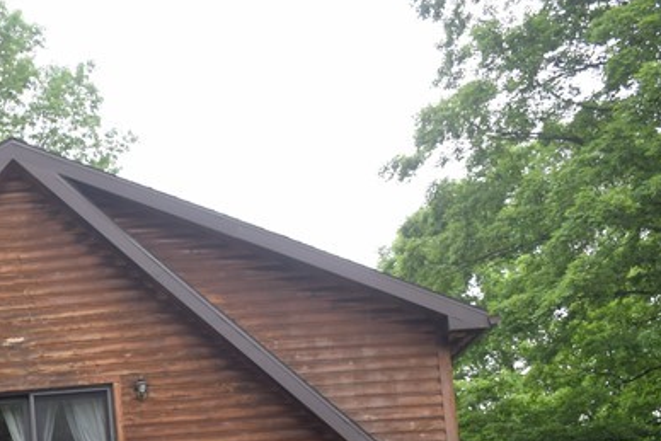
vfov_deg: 15.6
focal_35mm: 84
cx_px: -46
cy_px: 545
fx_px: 1543
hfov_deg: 22.9
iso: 400
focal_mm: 20
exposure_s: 1/100
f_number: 5
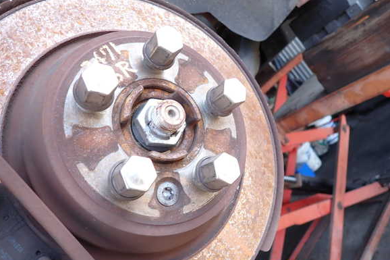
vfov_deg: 47.9
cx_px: 194
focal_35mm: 27
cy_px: 124
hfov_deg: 67.4
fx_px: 292
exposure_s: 1/80
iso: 100
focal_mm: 4.5
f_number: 2
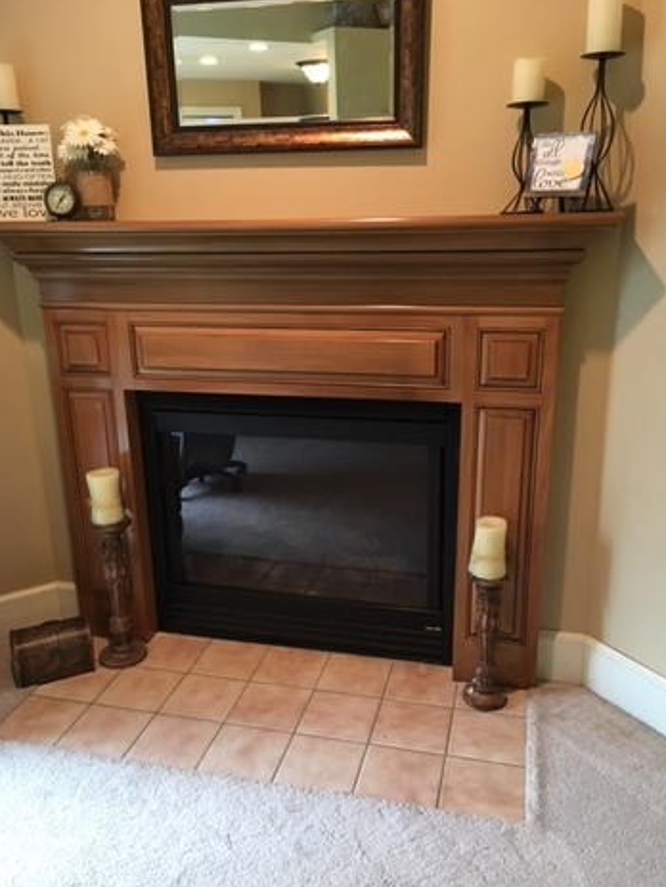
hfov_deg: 46.8
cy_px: 447
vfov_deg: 60.0
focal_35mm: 30
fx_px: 770
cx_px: 327
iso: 200
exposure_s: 1/24
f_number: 2.2
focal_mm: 4.15
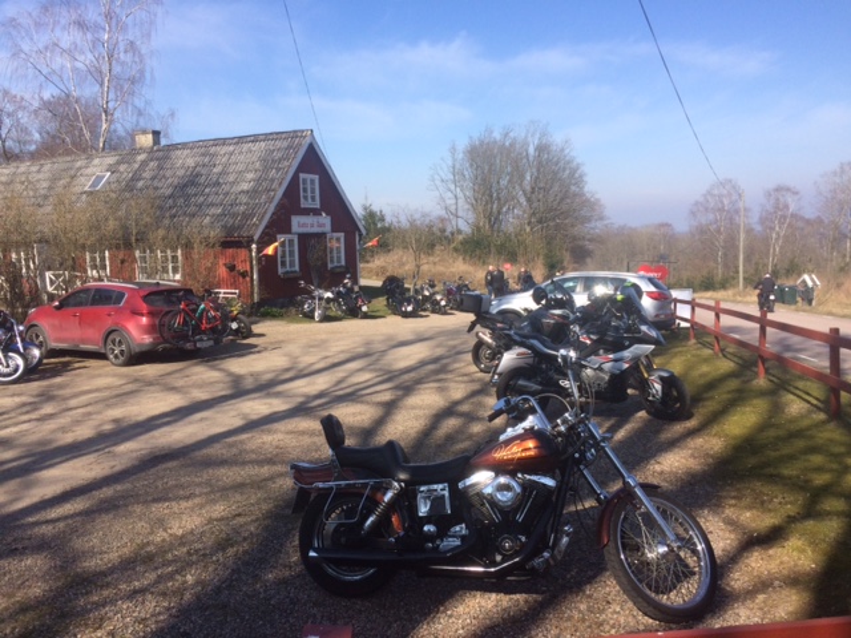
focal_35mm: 29
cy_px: 319
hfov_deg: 61.7
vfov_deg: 48.2
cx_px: 426
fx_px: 713
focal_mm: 4.15
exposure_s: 1/1786
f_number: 2.2
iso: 32
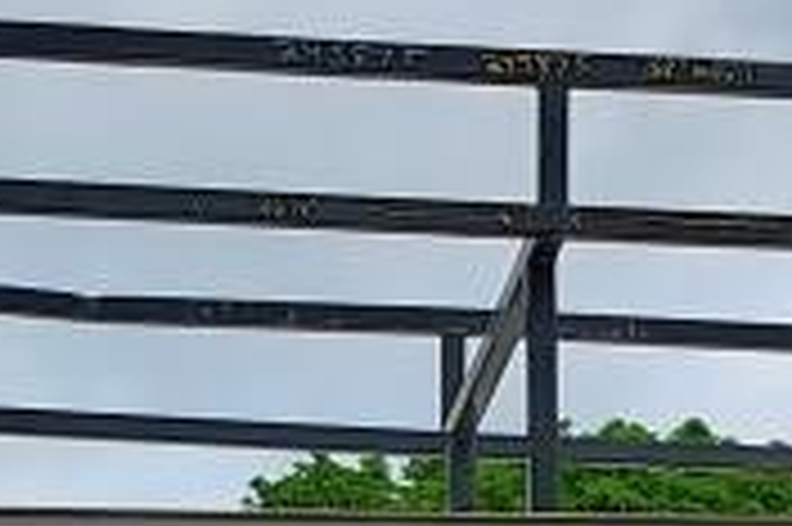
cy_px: 1416
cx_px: 648
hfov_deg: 11.3
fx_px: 4000
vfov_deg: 7.0
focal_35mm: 182
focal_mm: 4.6
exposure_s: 1/1414
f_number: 1.8
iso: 40
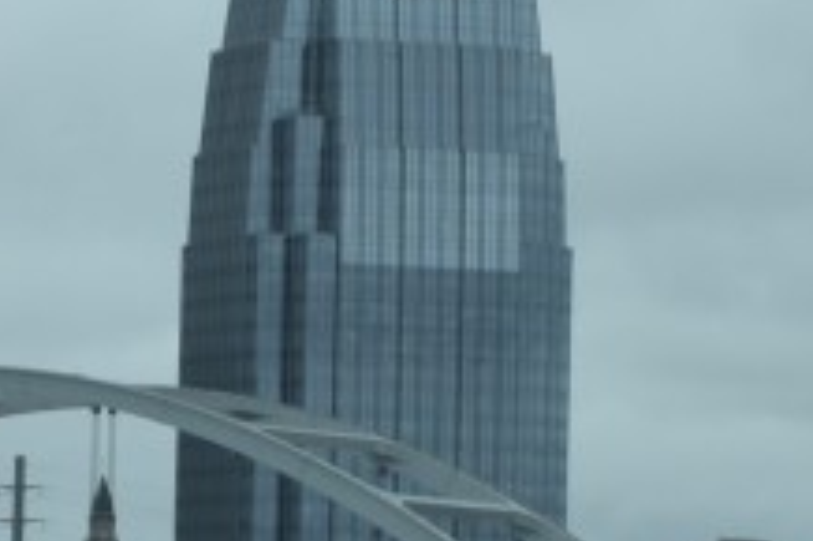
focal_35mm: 387
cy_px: 231
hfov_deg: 5.3
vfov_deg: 3.5
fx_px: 8741
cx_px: 317
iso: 200
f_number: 9
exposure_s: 1/320
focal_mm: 55
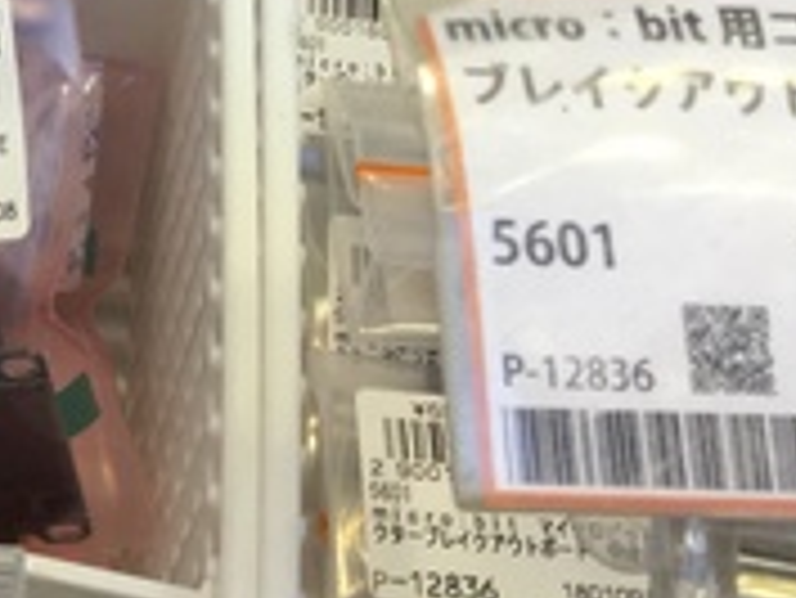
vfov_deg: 14.2
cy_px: -274
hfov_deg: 18.2
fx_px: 2255
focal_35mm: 98
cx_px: -328
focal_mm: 3.3
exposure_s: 1/100
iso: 32
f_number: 2.4
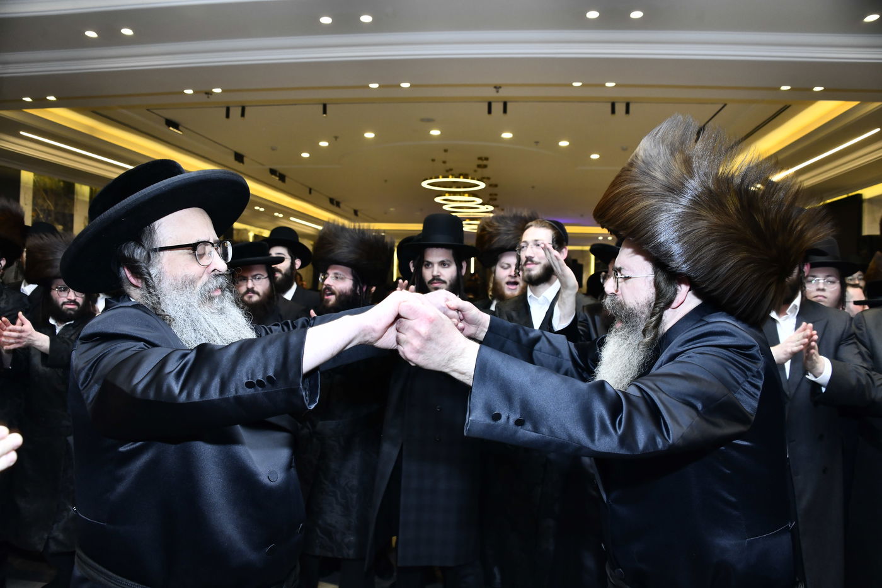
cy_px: 294
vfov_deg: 46.4
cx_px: 441
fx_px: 686
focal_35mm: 28
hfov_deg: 65.5
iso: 800
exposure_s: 1/200
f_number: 5.6
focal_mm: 28
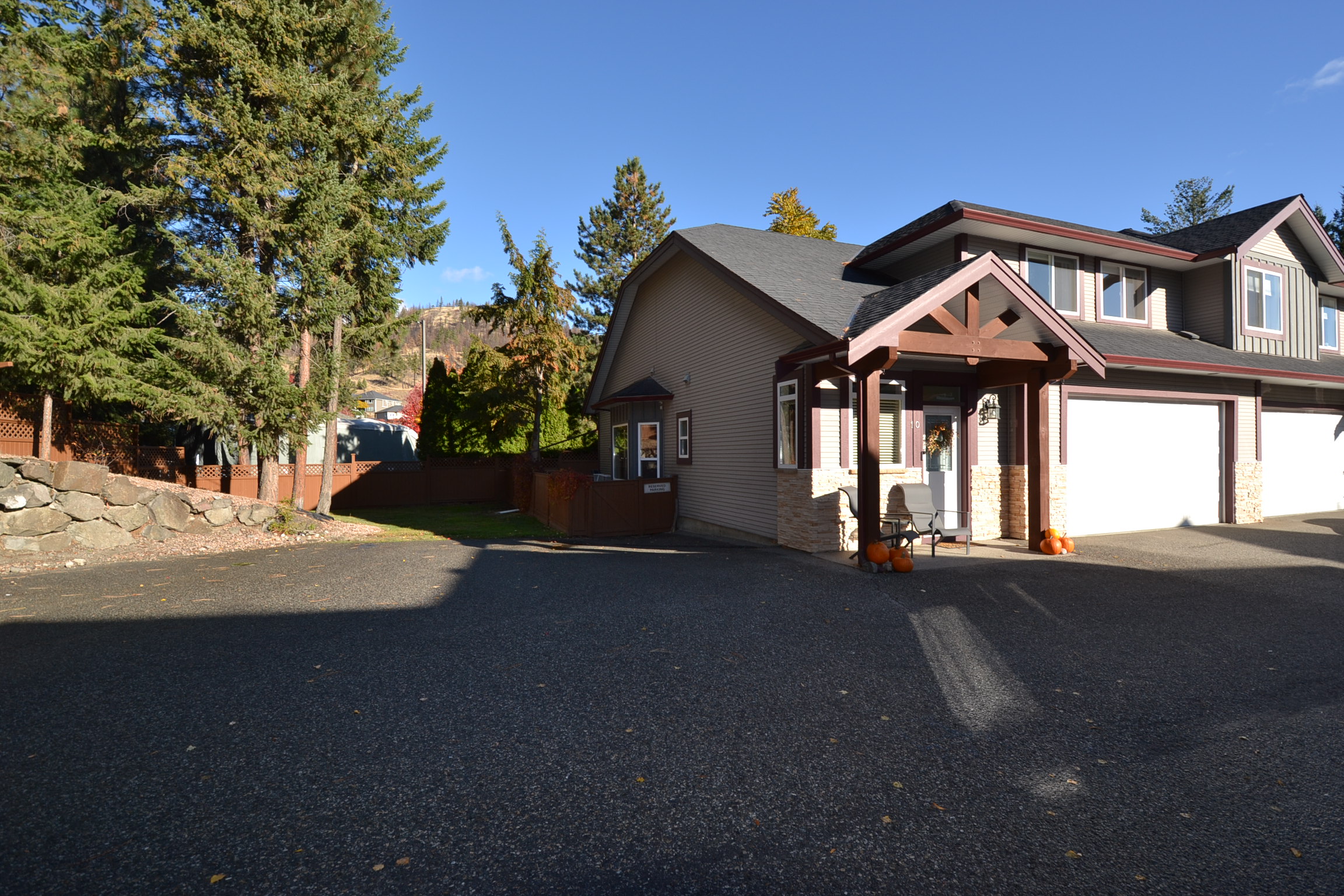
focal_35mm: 15
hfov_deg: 100.4
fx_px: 560
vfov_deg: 77.3
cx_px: 672
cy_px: 448
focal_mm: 10
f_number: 6.3
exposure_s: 1/160
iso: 100
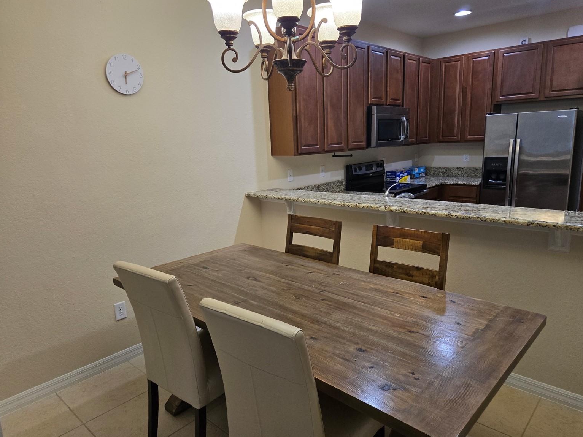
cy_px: 212
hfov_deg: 71.6
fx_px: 404
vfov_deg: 56.8
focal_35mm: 24
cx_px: 295
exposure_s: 1/120
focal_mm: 5.4
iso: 200
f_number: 1.8
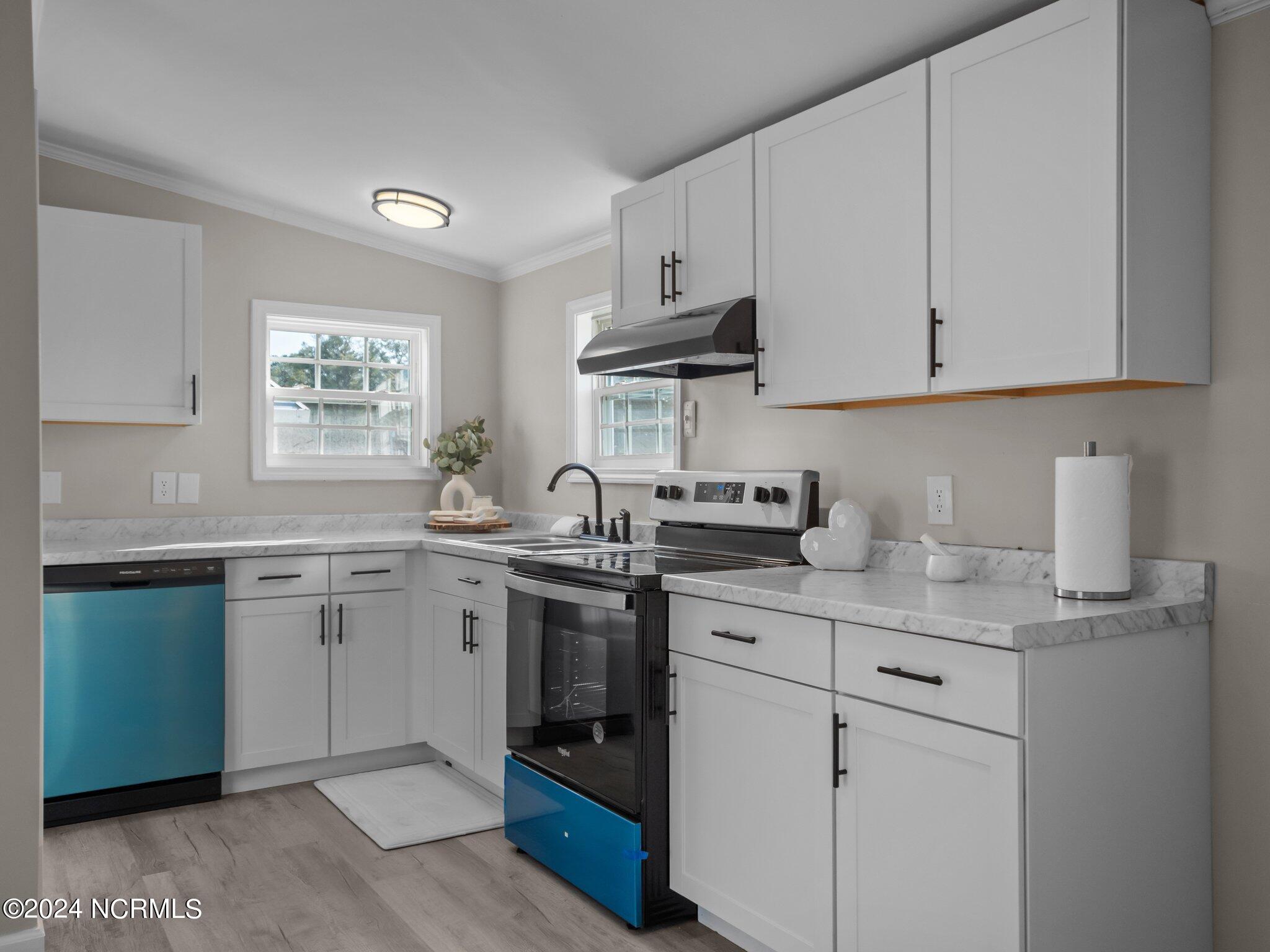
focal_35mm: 28
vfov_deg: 49.7
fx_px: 1027
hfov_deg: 63.4
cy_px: 476
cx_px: 635
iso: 400
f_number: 4
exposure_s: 1/60
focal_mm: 14
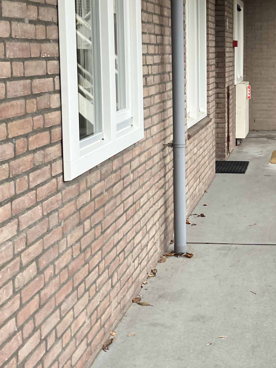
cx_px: 233
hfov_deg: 22.2
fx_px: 691
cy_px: 130
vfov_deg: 29.7
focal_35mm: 65
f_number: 1.8
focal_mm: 3.99
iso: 80
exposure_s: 1/121
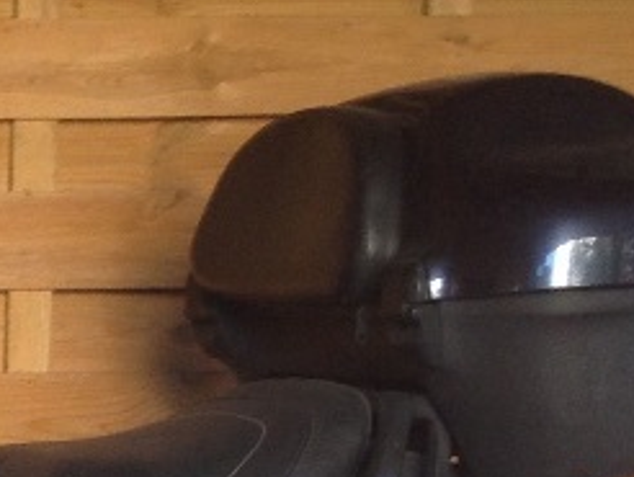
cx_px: -629
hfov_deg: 10.1
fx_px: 3337
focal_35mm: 182
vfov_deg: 8.0
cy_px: 657
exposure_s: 1/30
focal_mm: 4.28
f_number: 2.4
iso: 50
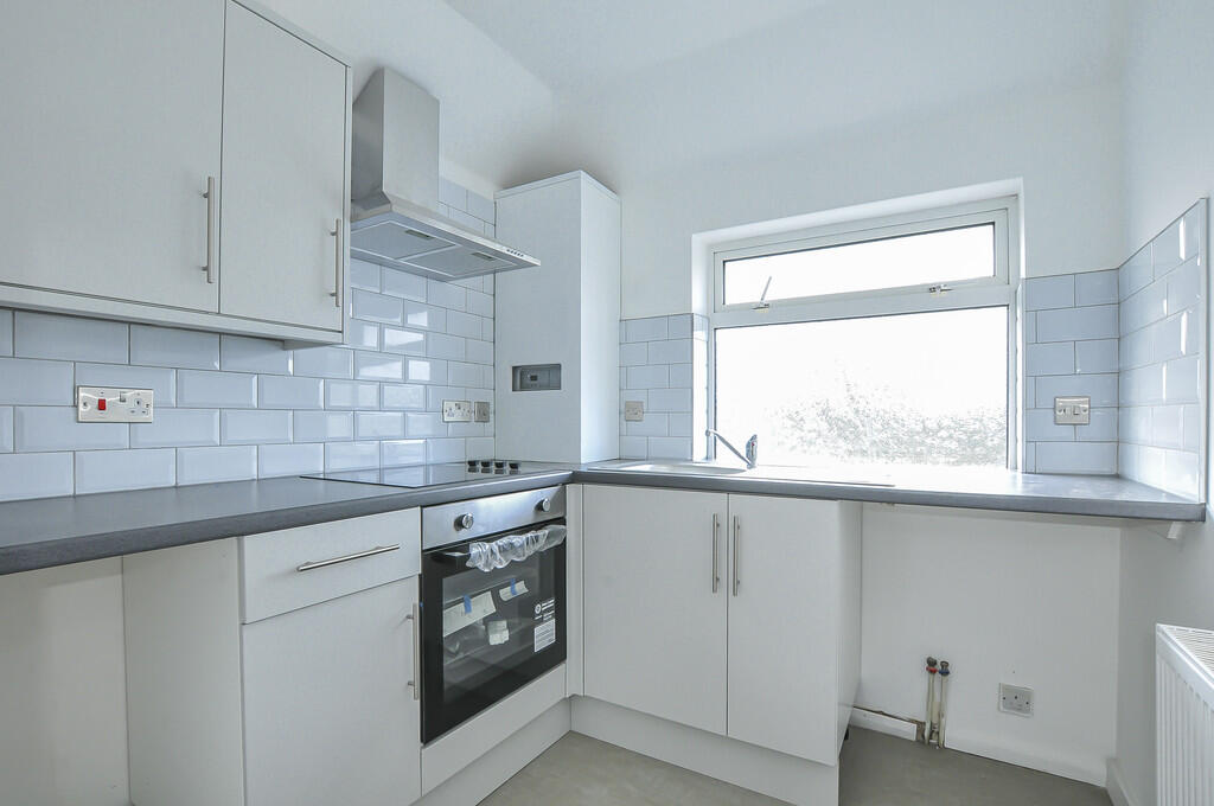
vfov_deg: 77.2
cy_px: 403
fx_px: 505
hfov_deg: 100.5
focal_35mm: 15
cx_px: 607
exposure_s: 1/5
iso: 400
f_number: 11
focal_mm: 10
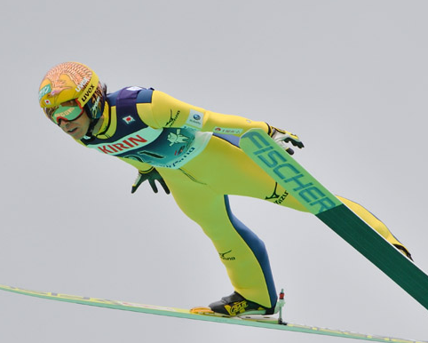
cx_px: 195
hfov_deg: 1.8
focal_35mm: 1051
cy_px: 211
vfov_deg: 1.5
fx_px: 13319
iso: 100
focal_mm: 500
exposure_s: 1/2000
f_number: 4
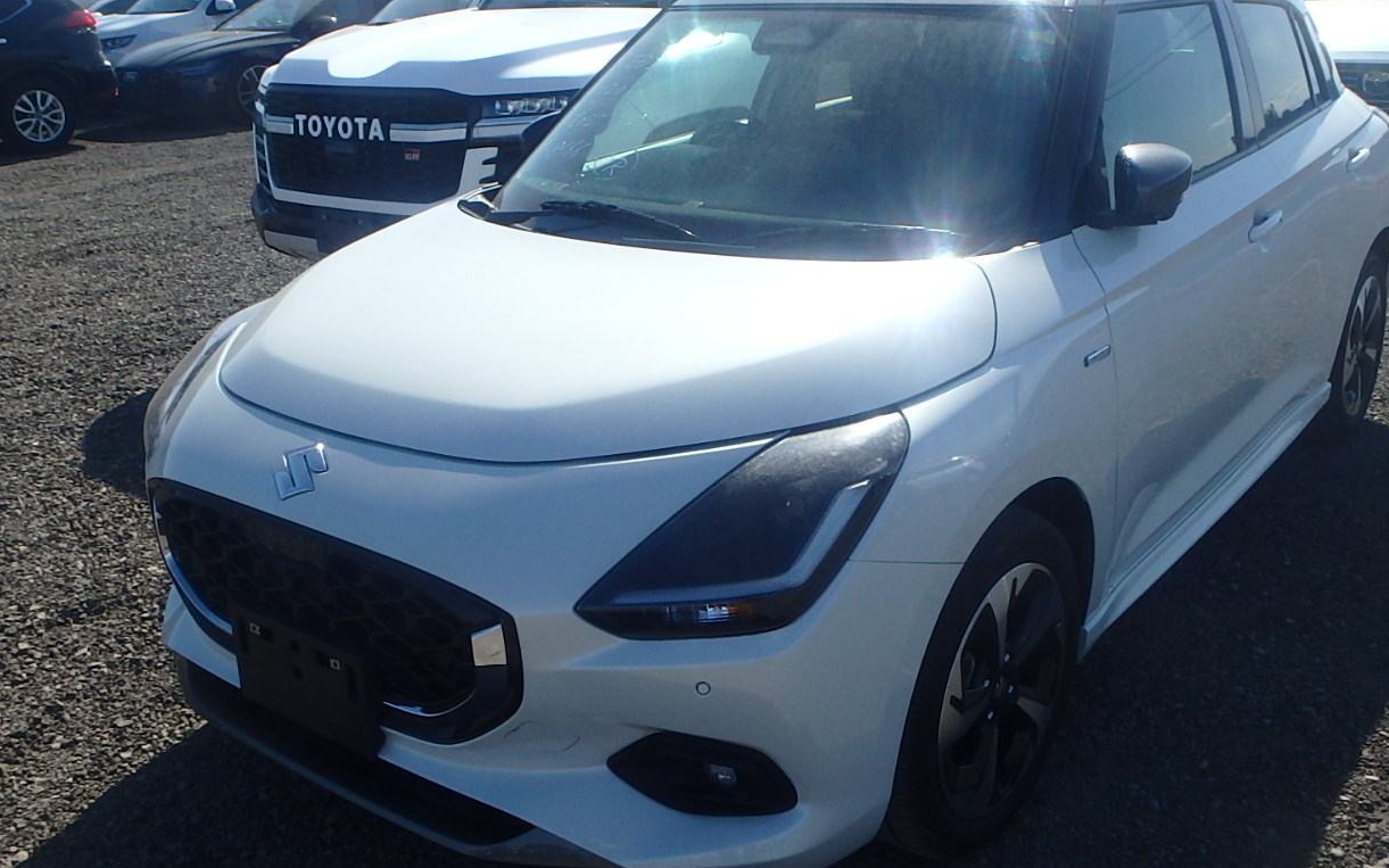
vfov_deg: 36.3
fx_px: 1325
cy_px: 408
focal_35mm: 35
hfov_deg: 55.3
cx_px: 747
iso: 125
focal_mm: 3.7
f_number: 6
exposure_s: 1/500
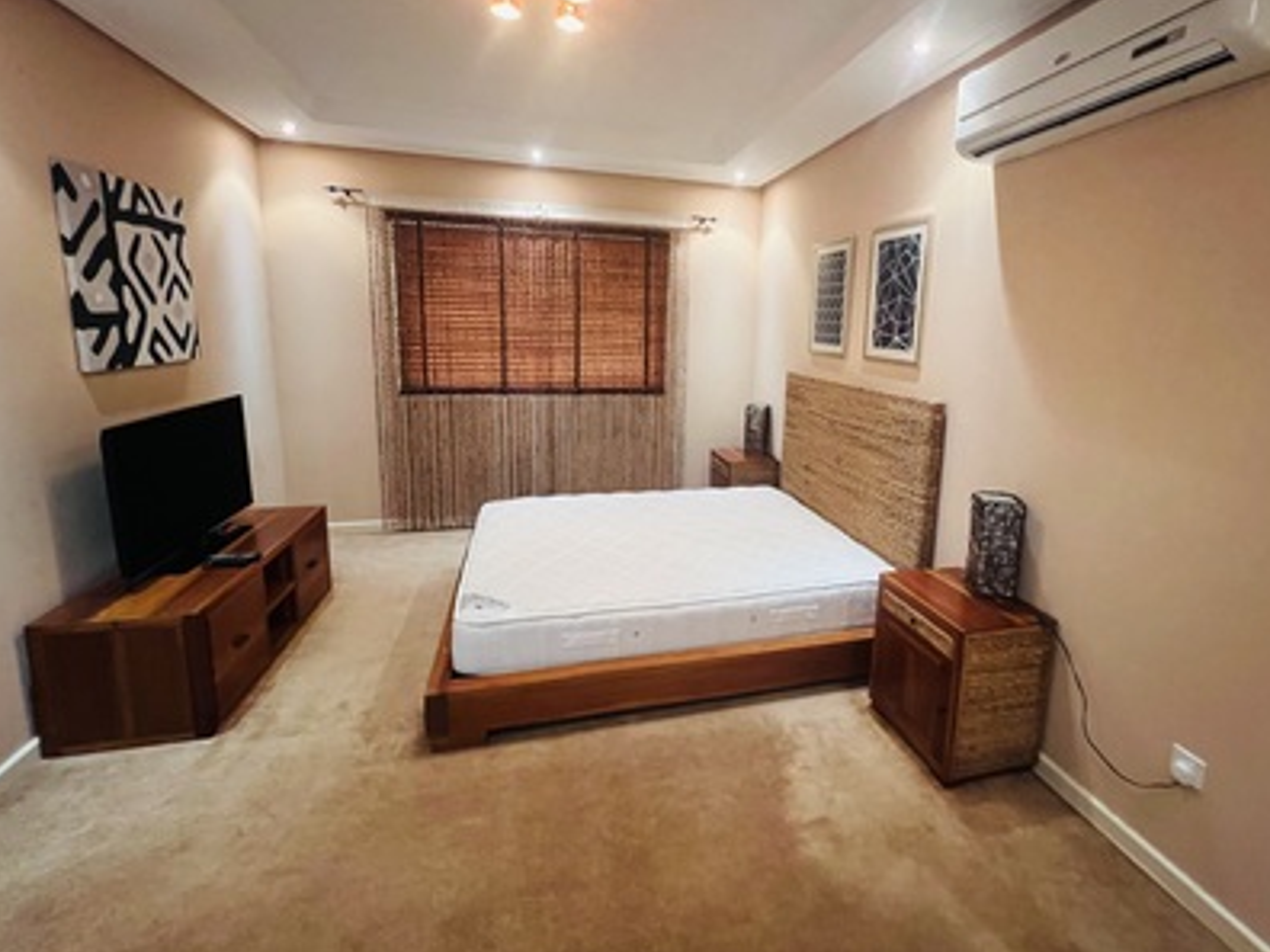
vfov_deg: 81.3
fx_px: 550
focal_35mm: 15
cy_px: 415
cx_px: 701
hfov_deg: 97.8
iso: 640
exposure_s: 1/50
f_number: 1.8
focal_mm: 1.57
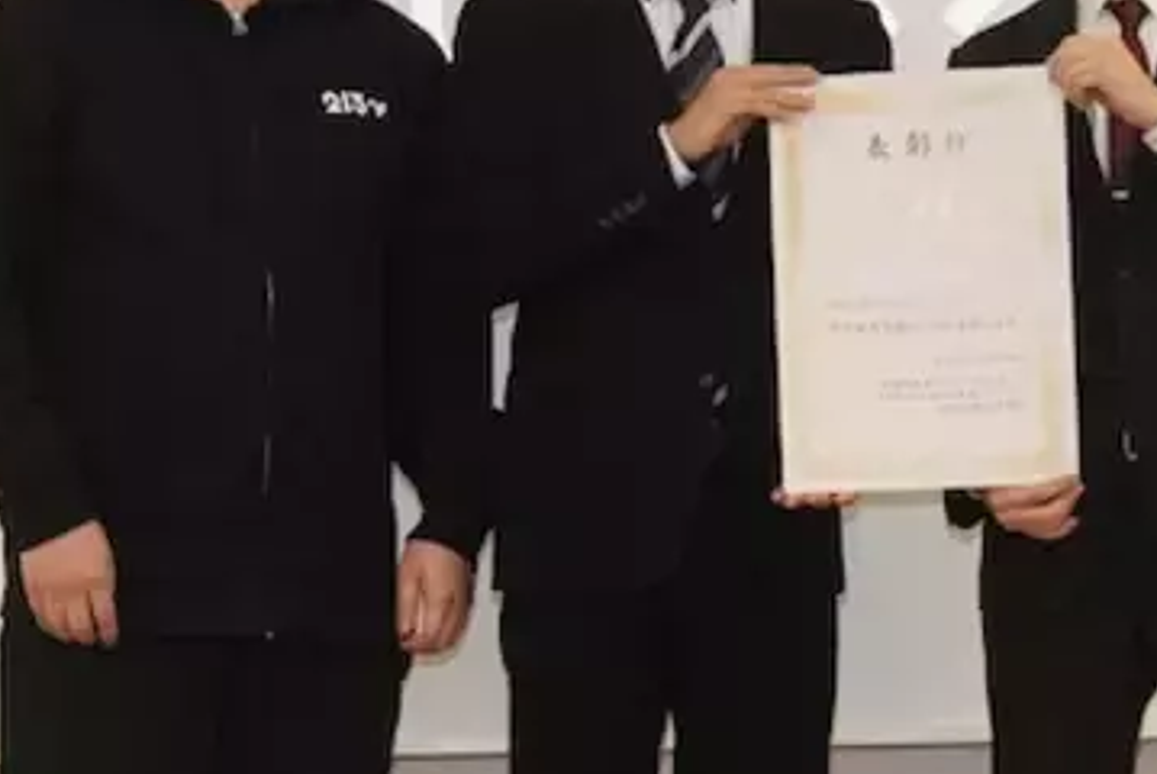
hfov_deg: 9.7
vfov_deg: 6.5
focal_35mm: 212
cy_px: 177
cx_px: 674
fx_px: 6819
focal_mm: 85
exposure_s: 1/250
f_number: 6.3
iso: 3200
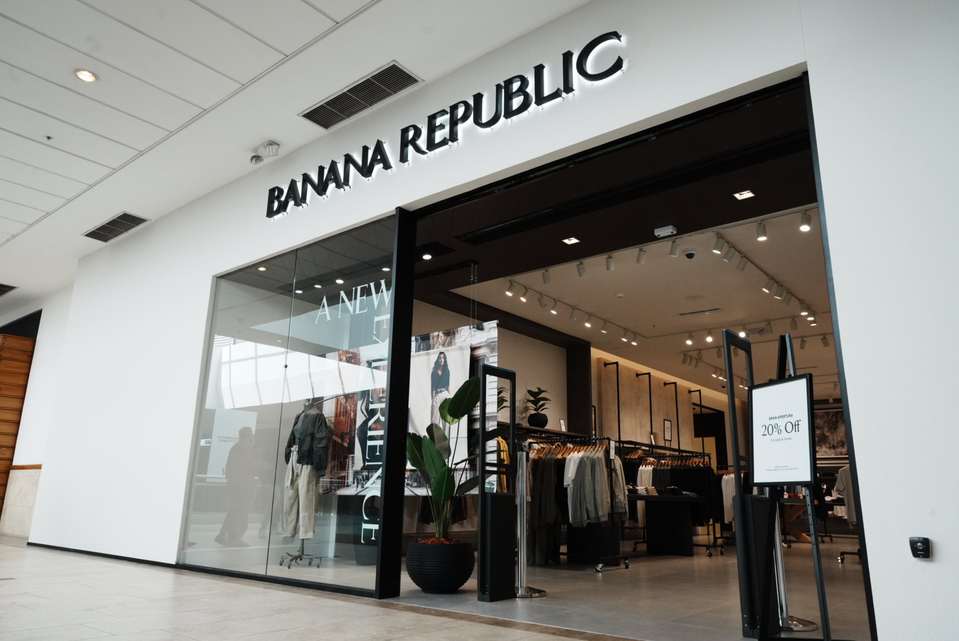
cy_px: 320
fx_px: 680
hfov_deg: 70.4
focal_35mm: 26
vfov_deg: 50.5
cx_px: 480
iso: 2500
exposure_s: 1/500
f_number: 9
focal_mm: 25.5
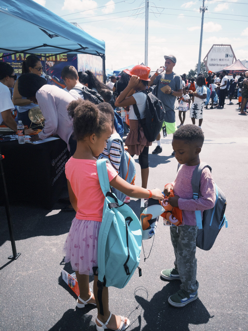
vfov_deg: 67.3
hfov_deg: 53.1
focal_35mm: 26
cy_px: 166
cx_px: 124
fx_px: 248
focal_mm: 4.2
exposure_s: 1/3509
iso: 32
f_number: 1.6
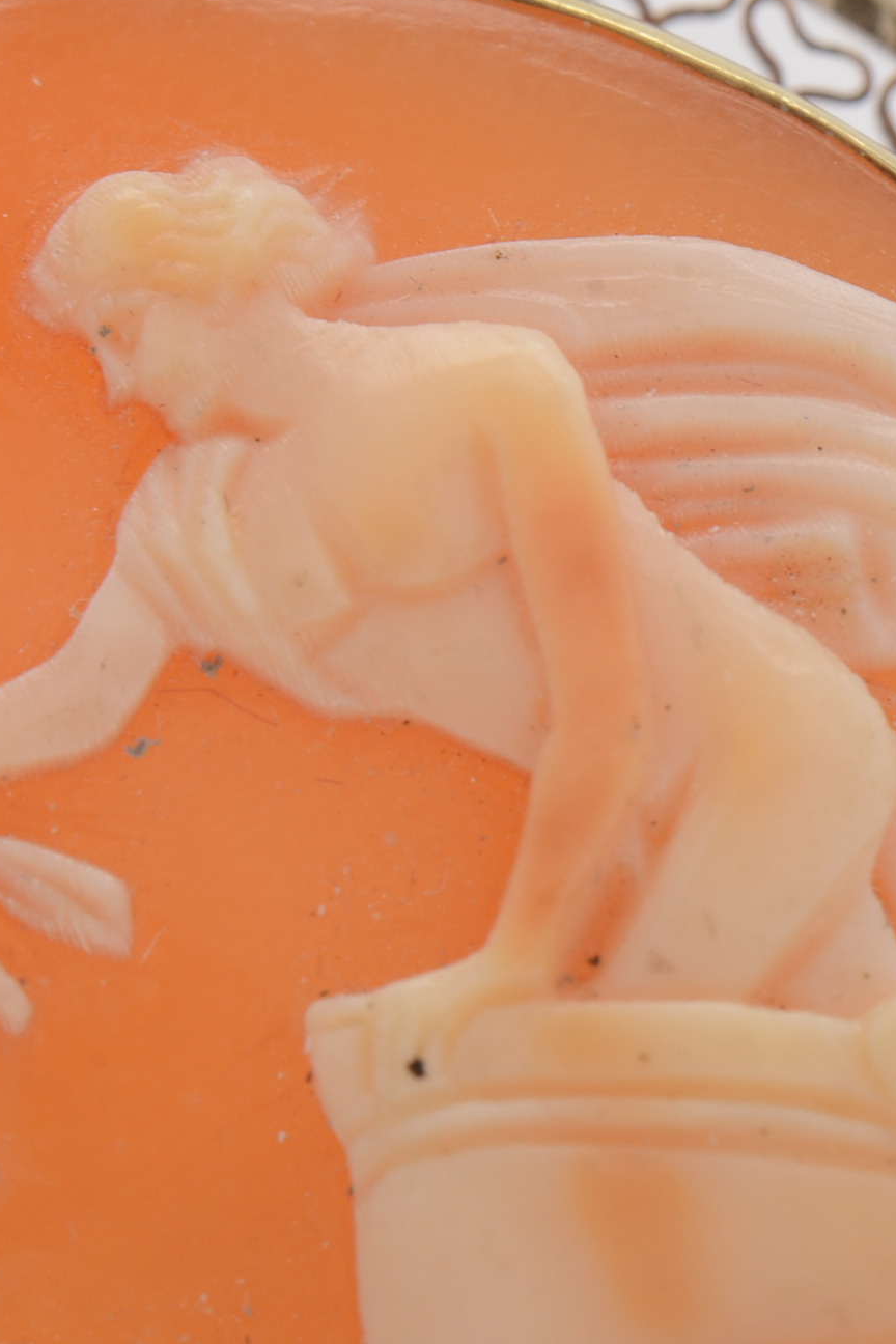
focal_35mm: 242
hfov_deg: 5.7
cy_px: 549
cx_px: 368
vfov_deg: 8.5
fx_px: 9032
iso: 200
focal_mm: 85
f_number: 18
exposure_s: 1/160
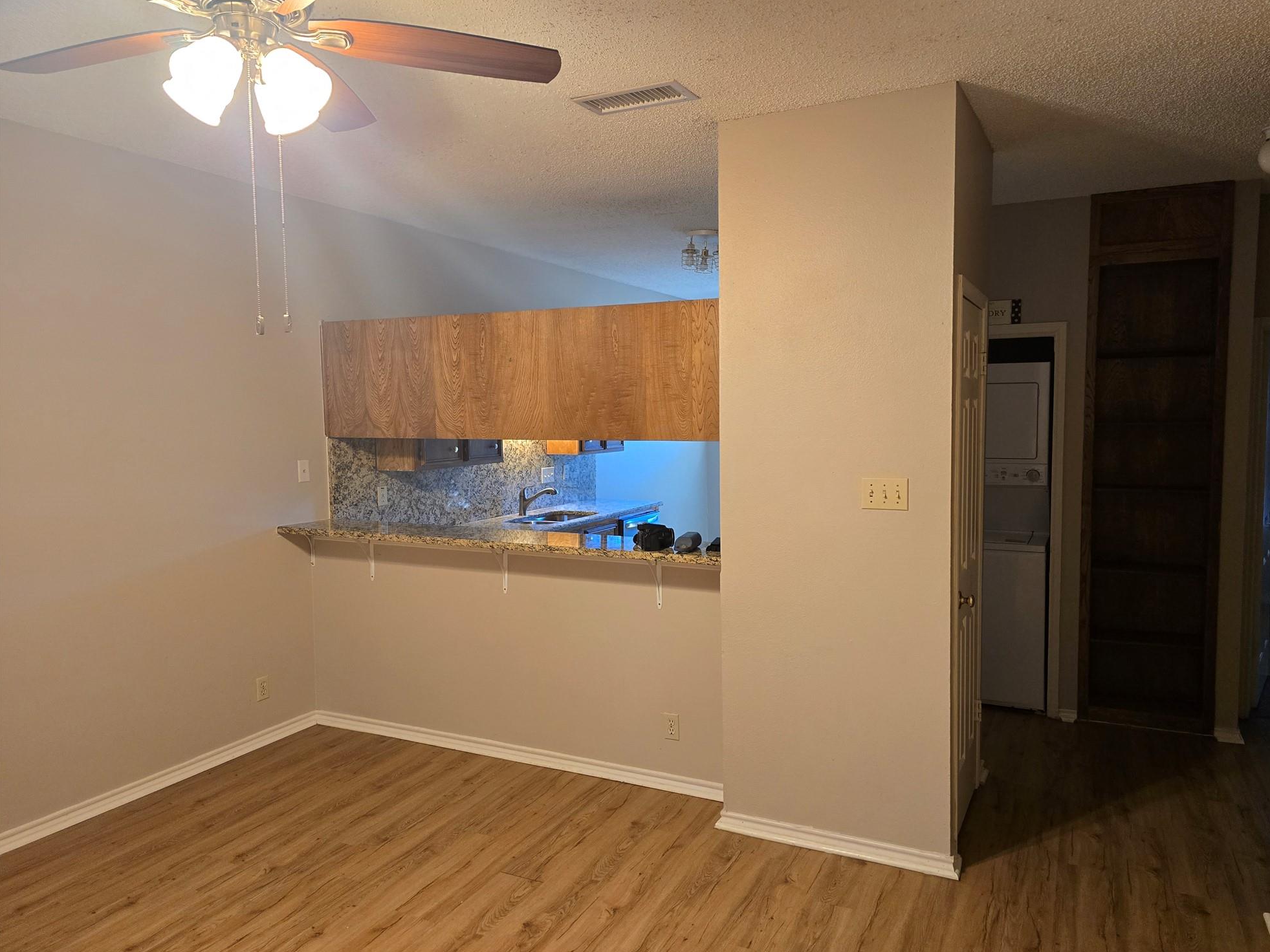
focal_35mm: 24
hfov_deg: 71.6
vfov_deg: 56.8
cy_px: 482
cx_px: 661
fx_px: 880
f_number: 1.7
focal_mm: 6.3
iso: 500
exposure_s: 1/120
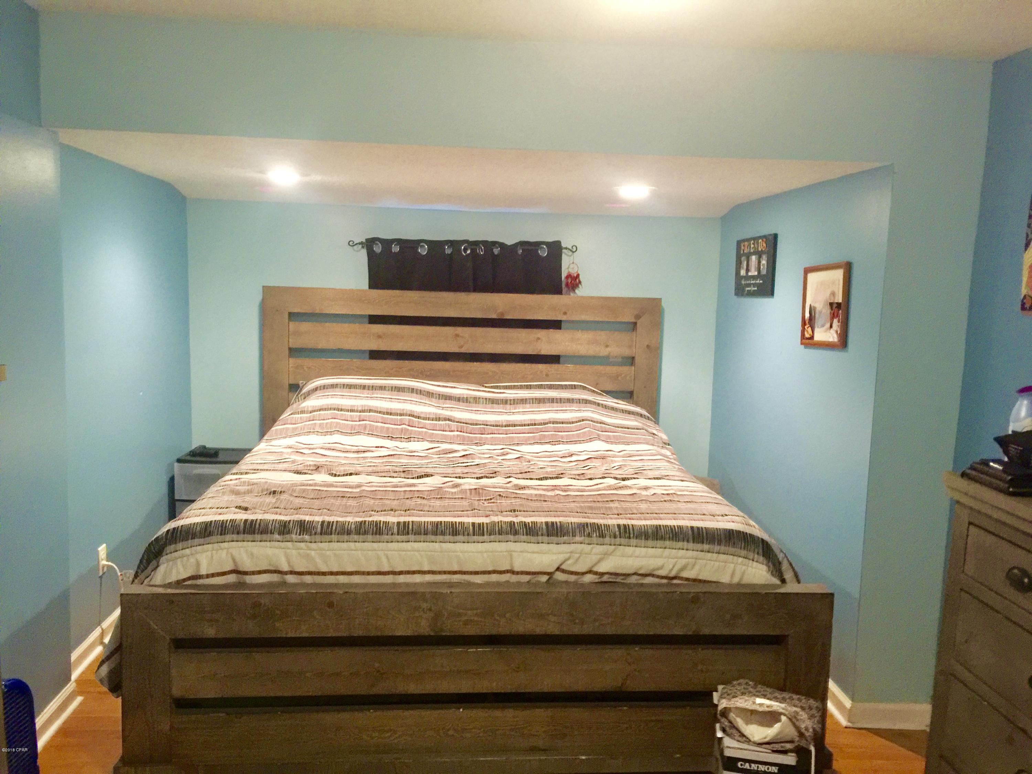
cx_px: 516
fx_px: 865
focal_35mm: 29
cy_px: 387
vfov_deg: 48.2
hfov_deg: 61.7
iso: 125
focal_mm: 4.15
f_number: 2.2
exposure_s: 1/15
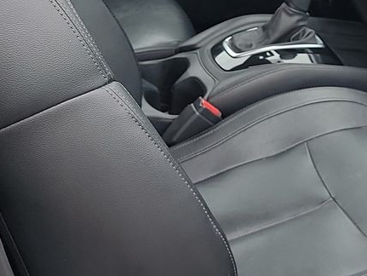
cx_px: 192
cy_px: 22
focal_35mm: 89
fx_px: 944
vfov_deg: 16.4
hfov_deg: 22.0
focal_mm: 6.7
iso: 110
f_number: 1.8
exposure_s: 1/59
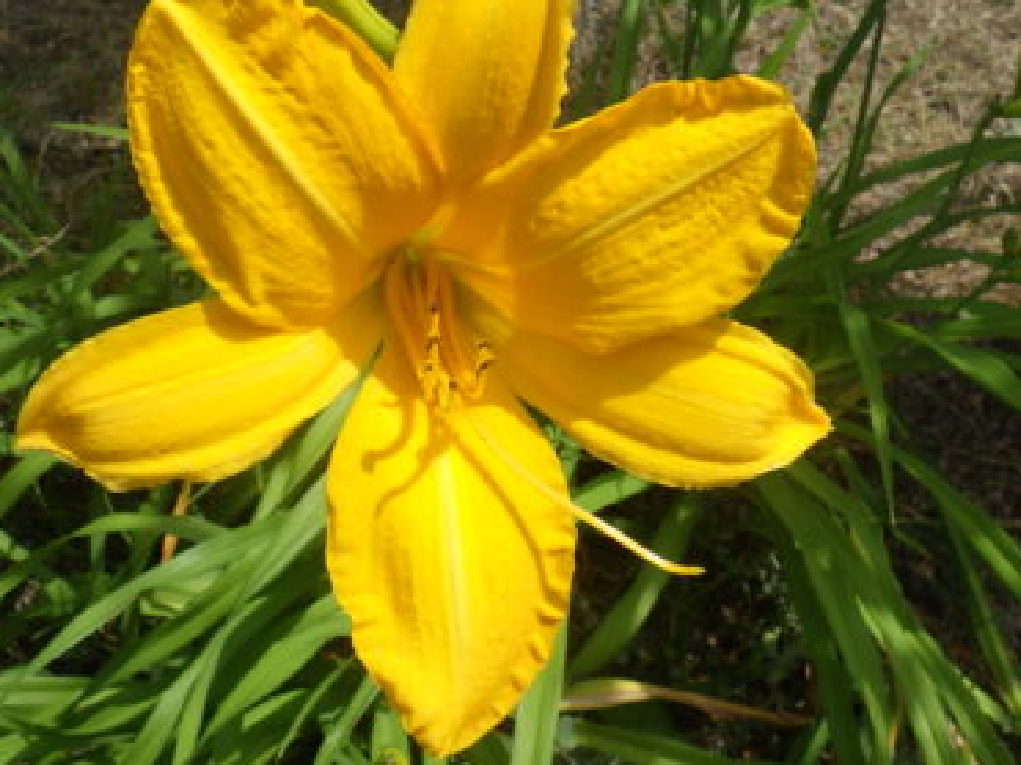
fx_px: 1268
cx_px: 477
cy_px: 323
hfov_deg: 43.8
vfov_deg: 33.5
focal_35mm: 43
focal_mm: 5
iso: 125
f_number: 4.2
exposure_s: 1/1250
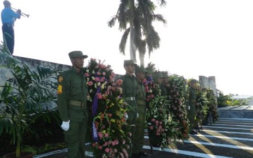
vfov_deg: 44.1
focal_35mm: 28
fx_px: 193
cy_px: 102
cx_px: 138
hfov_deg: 66.3
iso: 160
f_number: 3.4
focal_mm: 4
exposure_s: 1/640
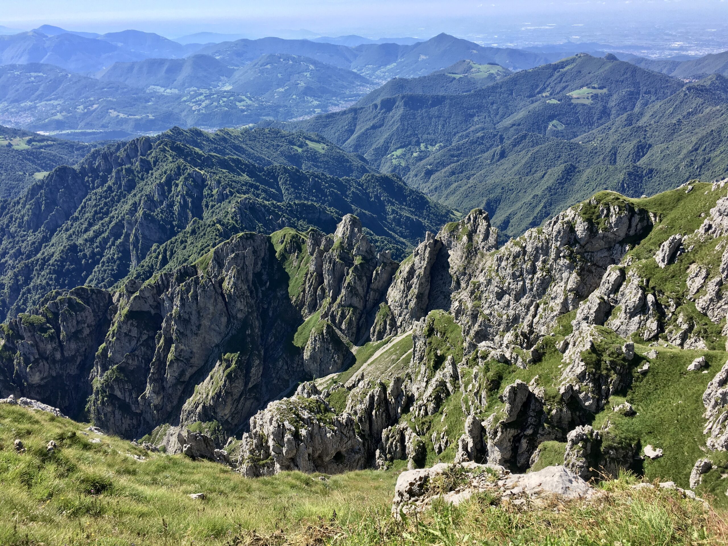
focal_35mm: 29
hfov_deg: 61.7
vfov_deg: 48.2
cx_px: 364
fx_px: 610
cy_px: 273
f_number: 2.2
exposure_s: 1/705
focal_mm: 4.15
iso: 25
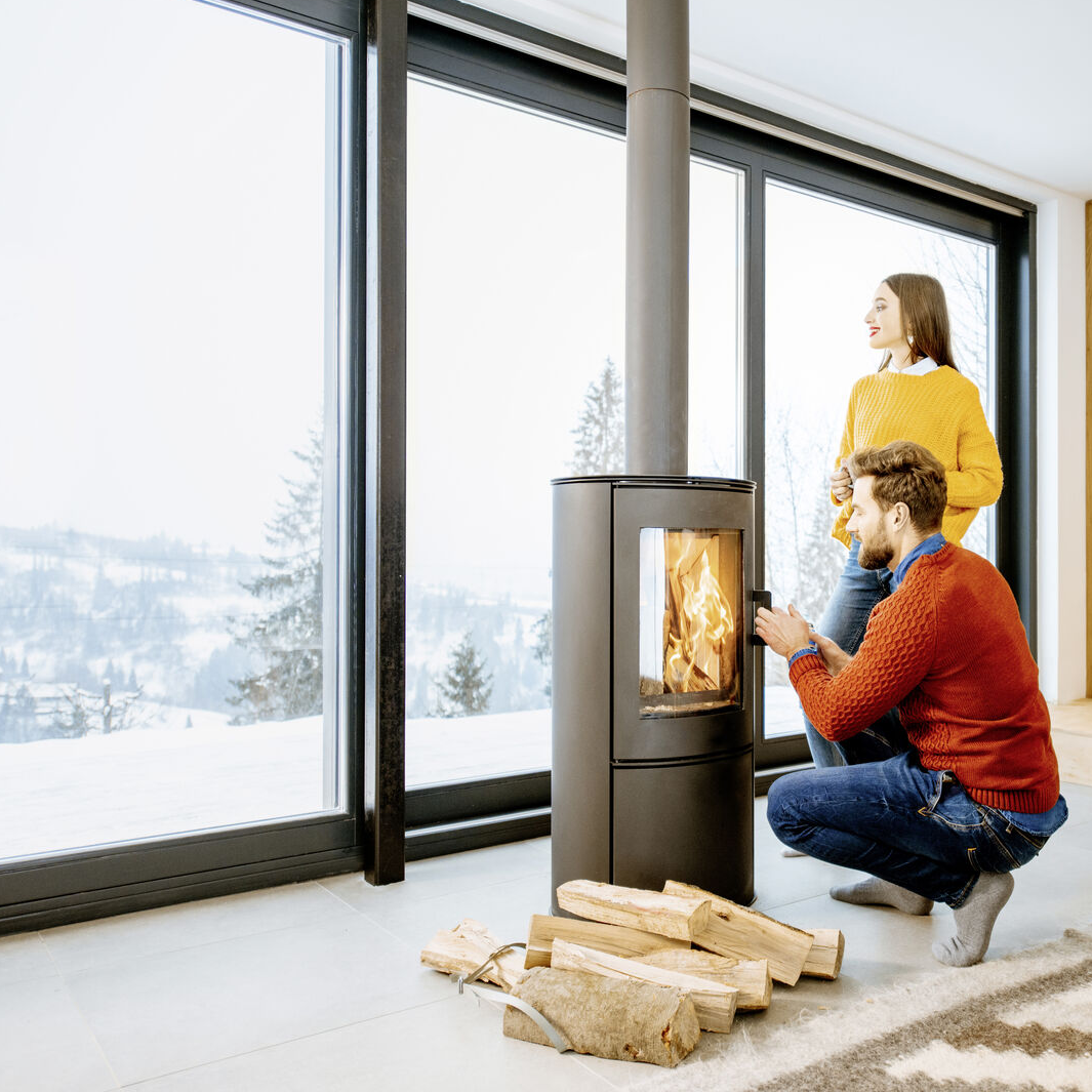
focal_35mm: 31
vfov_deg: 52.5
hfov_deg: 51.3
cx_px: 753
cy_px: 547
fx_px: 1106
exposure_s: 1/125
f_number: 2.8
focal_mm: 24
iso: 500
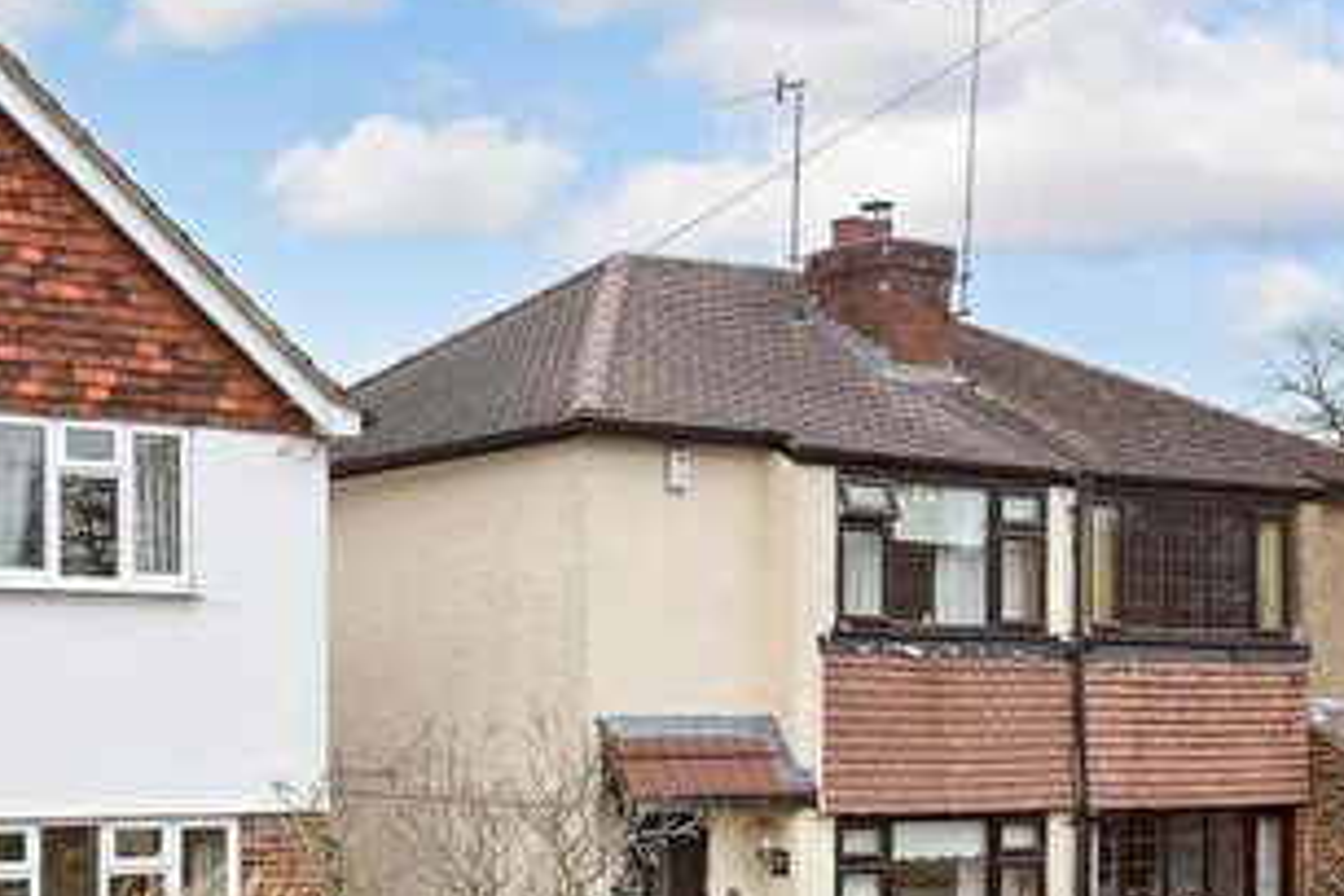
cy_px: 788
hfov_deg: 37.5
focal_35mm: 48
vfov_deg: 27.2
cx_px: 57
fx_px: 1792
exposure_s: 1/80
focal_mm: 14
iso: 200
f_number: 8
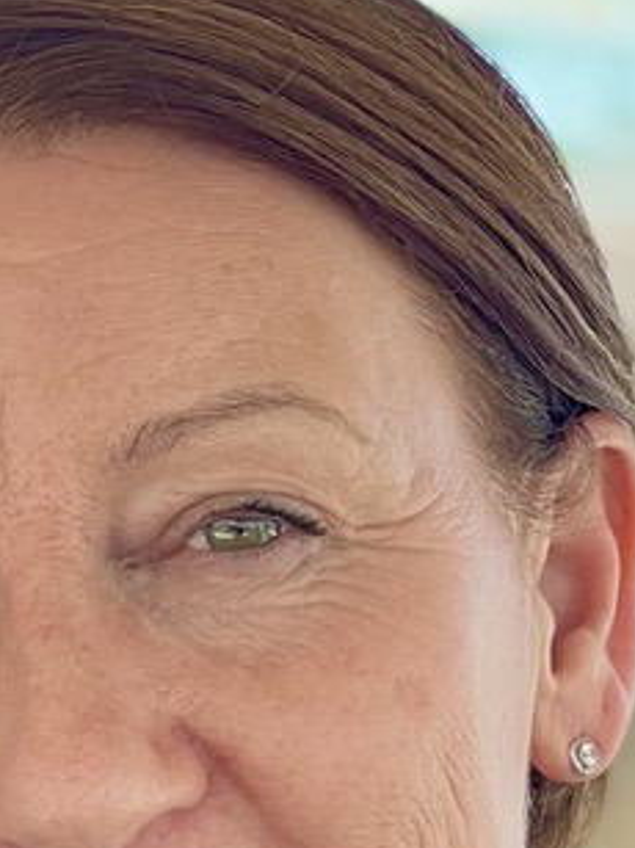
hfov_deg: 4.9
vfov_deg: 6.5
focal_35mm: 301
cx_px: -442
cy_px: 1398
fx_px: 7367
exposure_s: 1/121
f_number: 2.8
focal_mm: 9
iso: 40
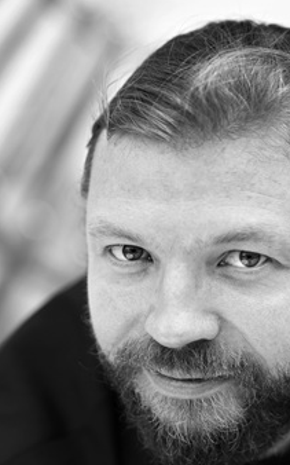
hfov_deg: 8.5
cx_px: 239
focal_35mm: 154
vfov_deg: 13.5
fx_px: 1949
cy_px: 393
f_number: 2.2
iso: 400
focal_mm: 85
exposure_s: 1/1250
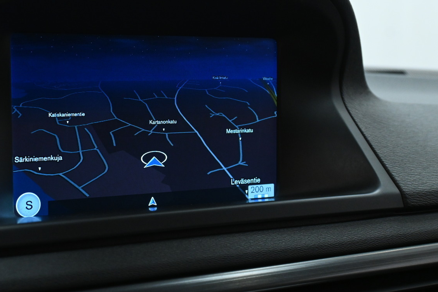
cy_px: 125
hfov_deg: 34.6
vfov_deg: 23.7
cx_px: 137
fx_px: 694
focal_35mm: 57
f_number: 5.6
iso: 1600
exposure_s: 1/50
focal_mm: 26.5
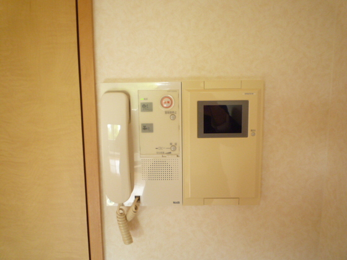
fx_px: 251
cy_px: 130
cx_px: 174
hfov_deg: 69.4
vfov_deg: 54.9
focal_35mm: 25
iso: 320
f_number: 2.8
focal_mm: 4.4
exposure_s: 1/30
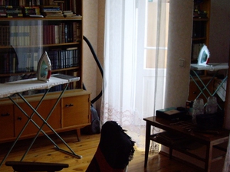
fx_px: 379
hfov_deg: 33.7
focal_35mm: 57
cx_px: 98
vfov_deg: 25.7
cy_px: 90
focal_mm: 6.2
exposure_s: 1/50
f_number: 2.7
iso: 200
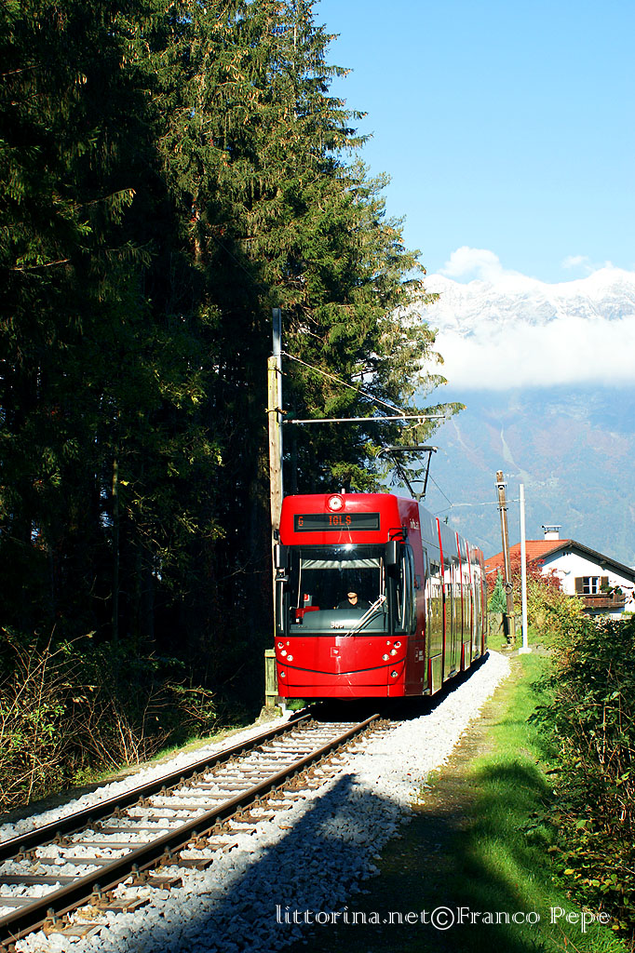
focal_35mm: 52
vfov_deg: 37.9
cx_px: 318
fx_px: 1390
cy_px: 476
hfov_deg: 25.7
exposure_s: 1/500
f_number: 5.6
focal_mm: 35
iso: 200
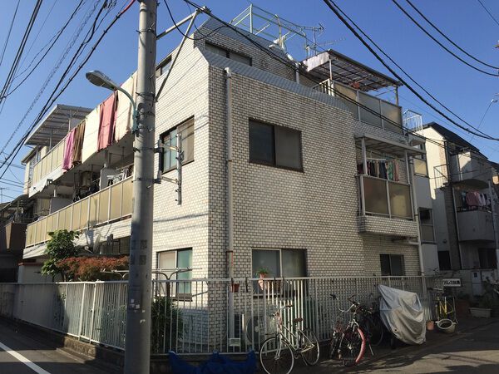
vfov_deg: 48.2
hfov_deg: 61.7
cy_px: 187
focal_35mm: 29
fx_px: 418
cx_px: 250
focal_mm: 4.15
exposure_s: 1/2475
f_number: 2.2
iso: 32
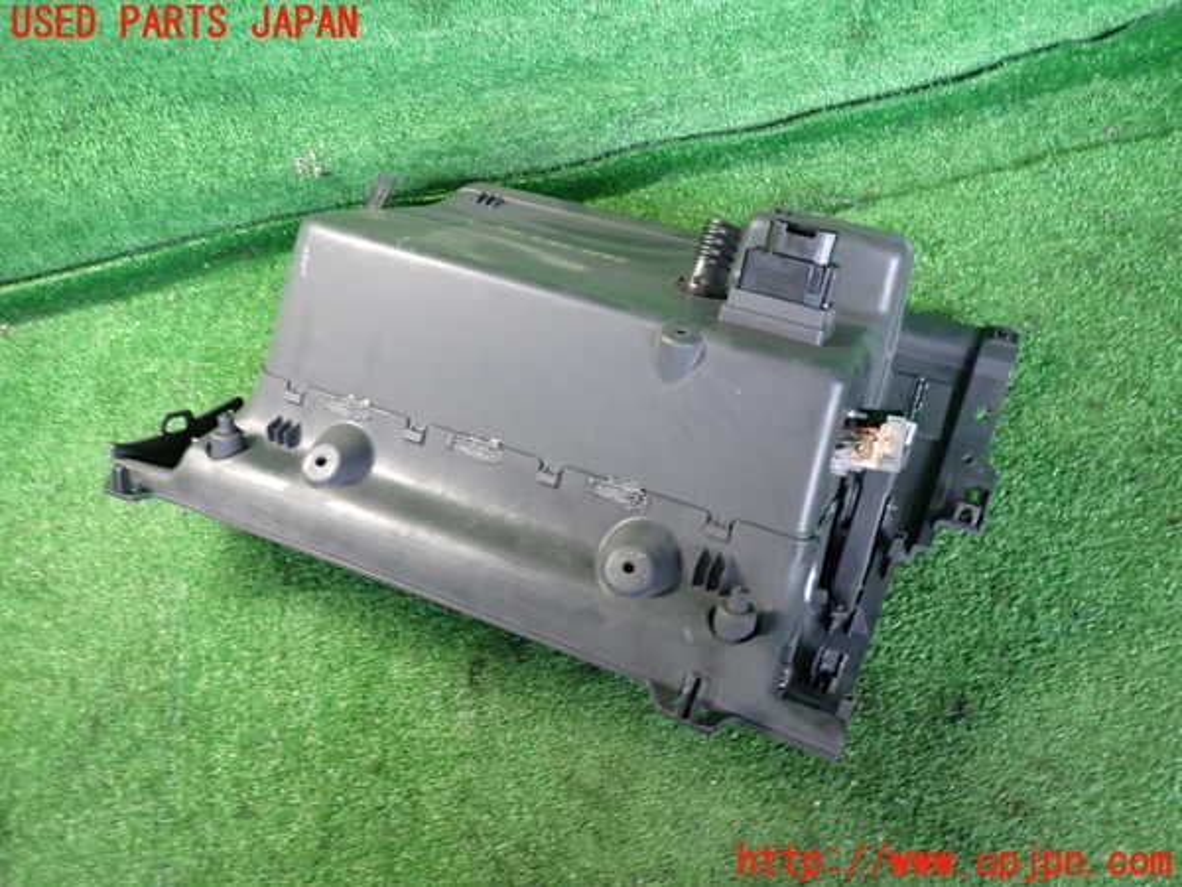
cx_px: 591
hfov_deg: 69.4
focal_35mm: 25
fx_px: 854
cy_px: 444
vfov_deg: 54.9
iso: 800
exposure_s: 1/30
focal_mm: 4.5
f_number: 2
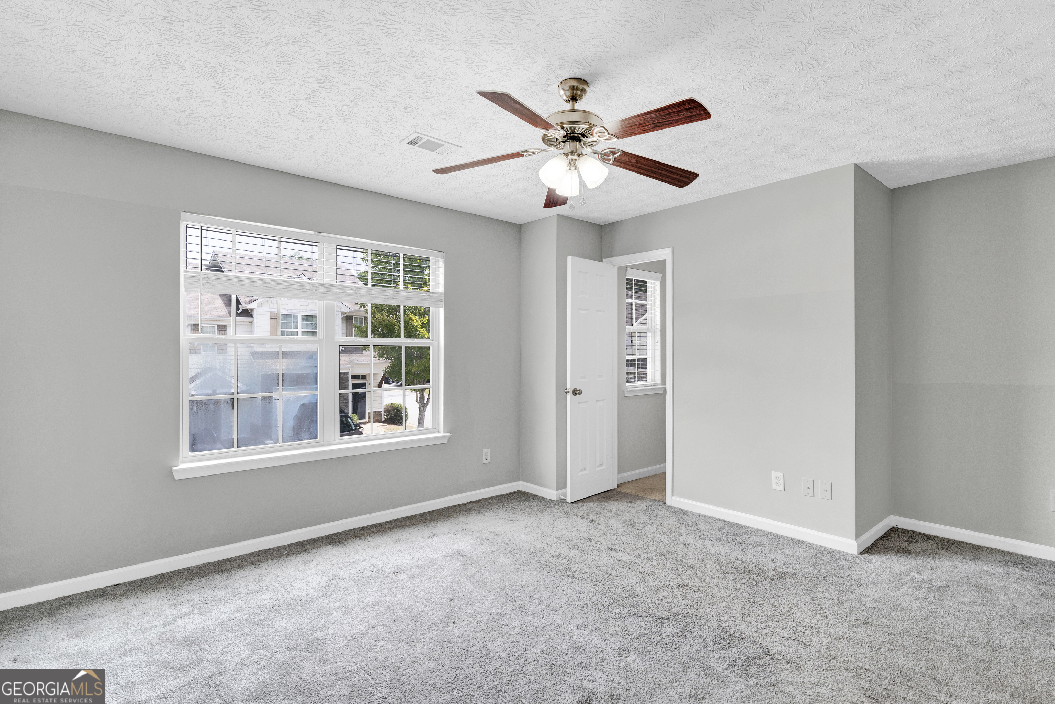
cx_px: 528
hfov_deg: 93.3
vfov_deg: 70.5
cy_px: 352
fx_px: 498
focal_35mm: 17
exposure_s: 1/8
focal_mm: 17
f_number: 8
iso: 320
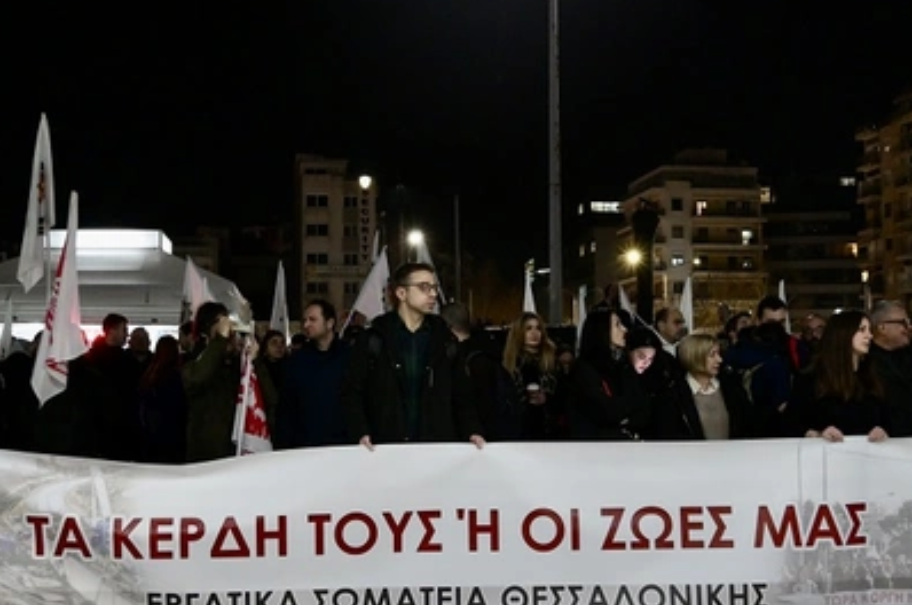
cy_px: 296
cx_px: 426
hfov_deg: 40.4
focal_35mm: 49
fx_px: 1239
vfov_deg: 27.4
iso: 4000
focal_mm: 30
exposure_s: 1/80
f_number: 4
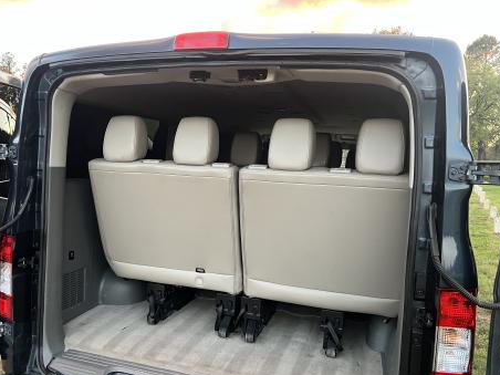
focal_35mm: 29
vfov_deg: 48.1
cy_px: 208
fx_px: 419
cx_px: 235
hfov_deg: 61.6
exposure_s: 1/60
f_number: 1.5
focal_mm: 5.7
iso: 250
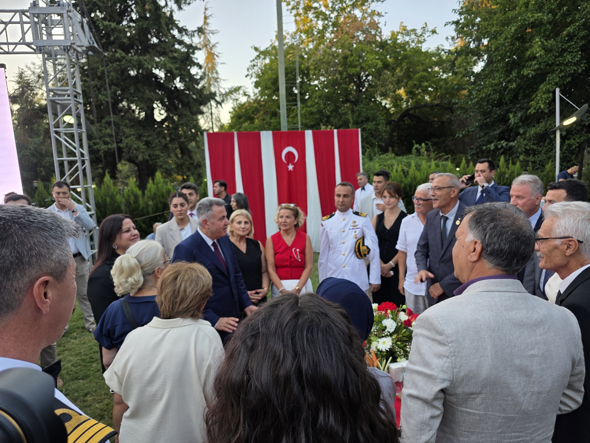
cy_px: 222
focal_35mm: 23
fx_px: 392
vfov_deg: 58.9
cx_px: 295
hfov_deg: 73.9
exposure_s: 1/100
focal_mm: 6.3
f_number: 1.7
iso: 40
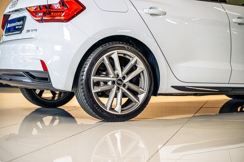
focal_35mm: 75
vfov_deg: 18.2
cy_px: 81
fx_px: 508
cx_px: 122
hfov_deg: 27.0
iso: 400
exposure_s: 1/200
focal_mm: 75
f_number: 2.8
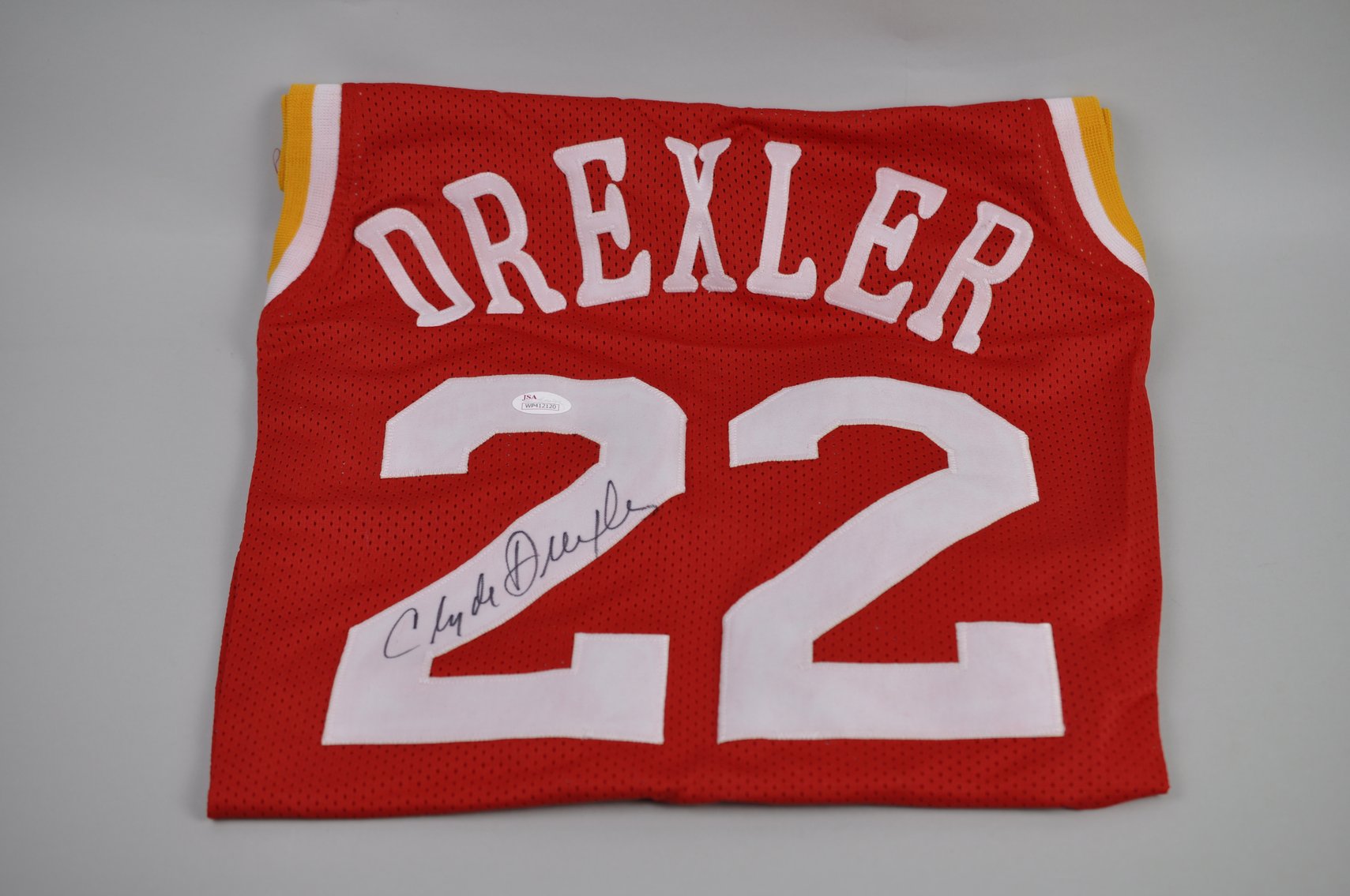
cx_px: 675
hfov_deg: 33.4
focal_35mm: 60
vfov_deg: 22.6
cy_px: 448
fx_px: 2247
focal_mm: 40
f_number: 4
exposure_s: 1/60
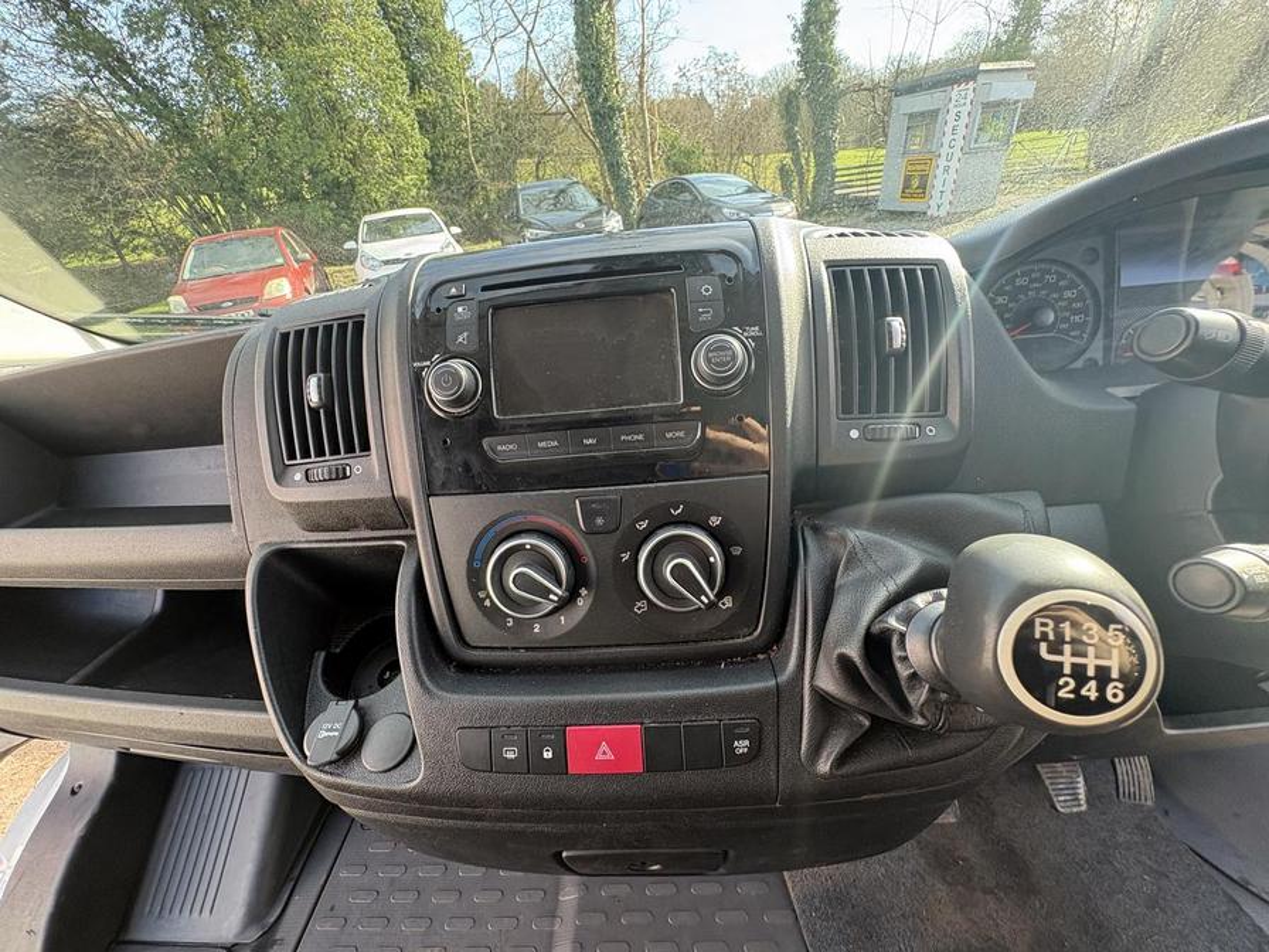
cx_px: 634
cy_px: 476
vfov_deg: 85.7
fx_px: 513
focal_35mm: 14
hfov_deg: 102.1
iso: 160
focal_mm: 2.22
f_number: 2.2
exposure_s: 1/99
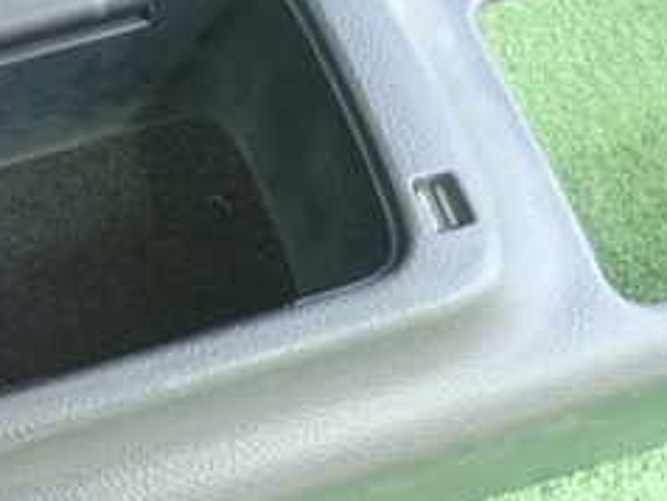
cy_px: 199
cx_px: 0
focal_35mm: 63
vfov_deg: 23.3
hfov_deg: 28.8
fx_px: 1215
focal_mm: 4.5
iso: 200
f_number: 2
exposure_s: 1/30
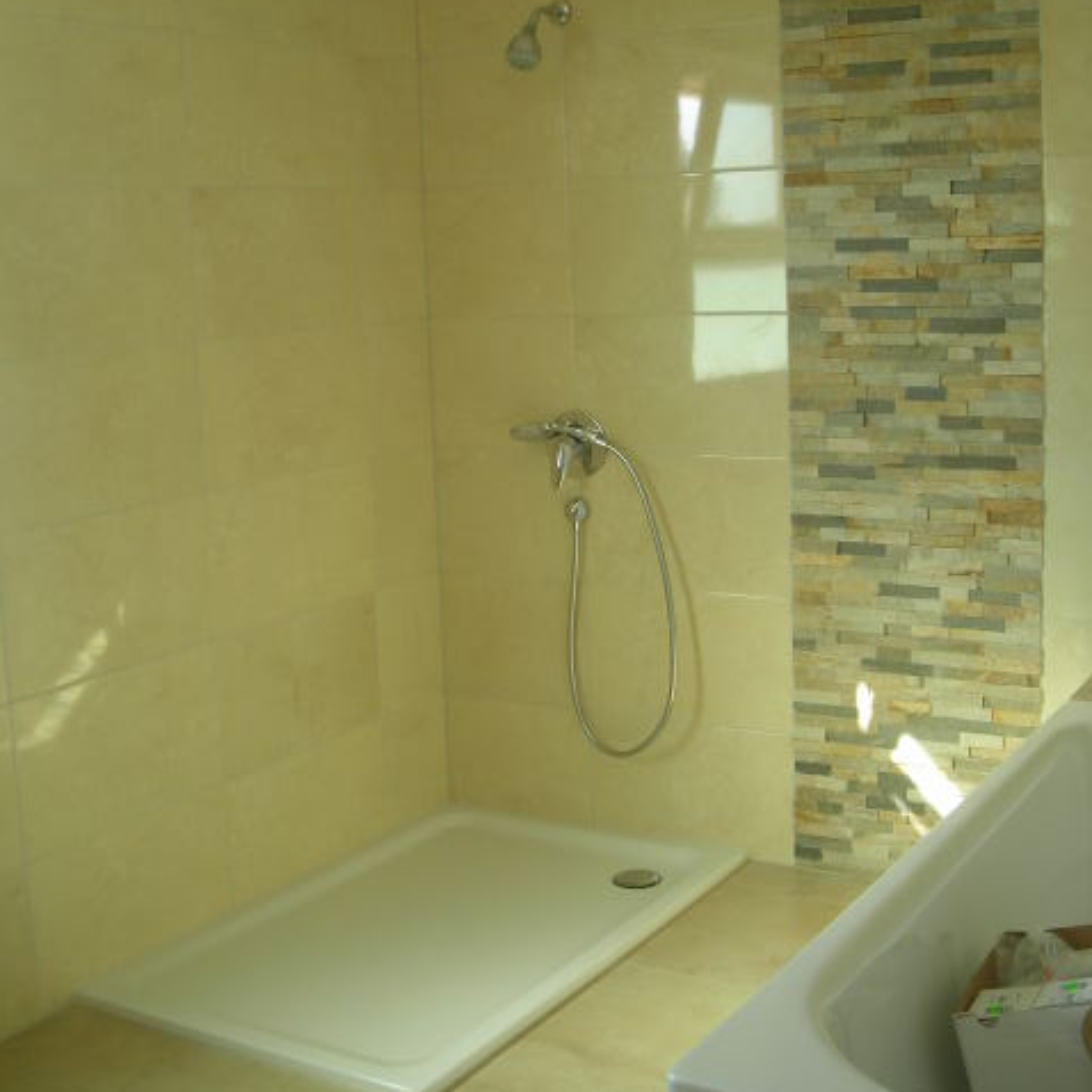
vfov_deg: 37.5
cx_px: 546
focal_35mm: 45
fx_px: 1606
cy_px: 482
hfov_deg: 37.6
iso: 50
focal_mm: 6.3
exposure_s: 1/44.6
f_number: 3.2
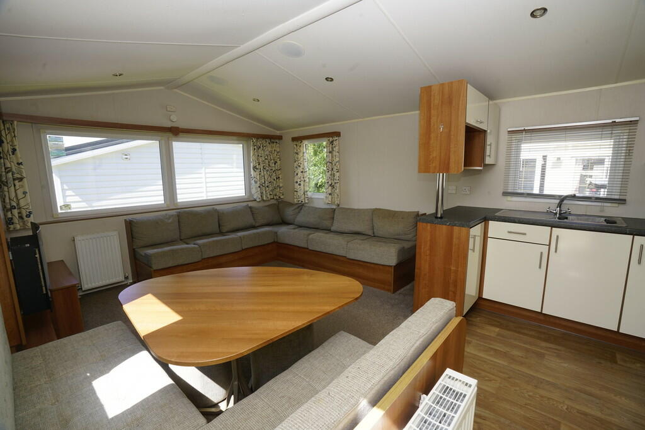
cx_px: 322
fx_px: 287
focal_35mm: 16
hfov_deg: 96.7
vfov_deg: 73.8
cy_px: 215
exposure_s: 1/60
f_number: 11
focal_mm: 16
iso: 500
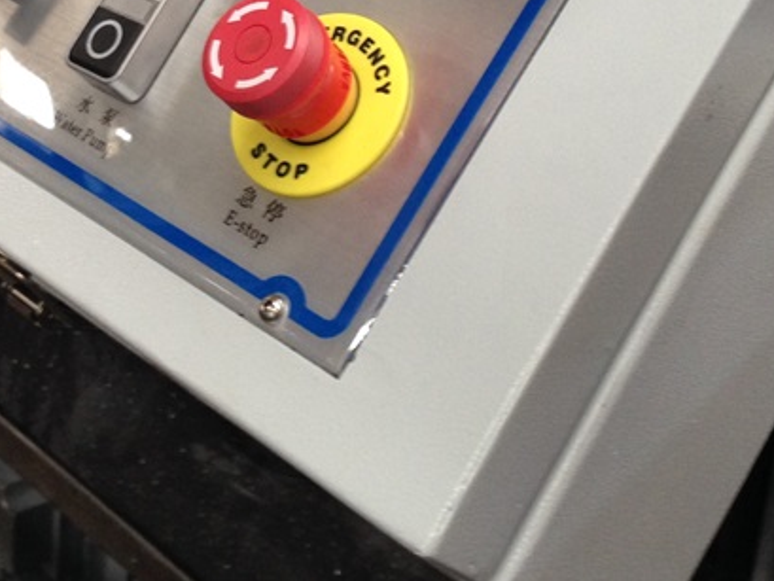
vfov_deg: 17.8
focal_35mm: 79
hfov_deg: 24.1
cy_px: -98
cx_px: 86
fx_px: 1767
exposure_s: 1/20
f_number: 2.4
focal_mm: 4.12
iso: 100
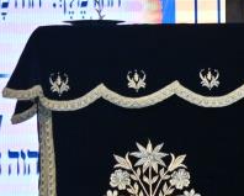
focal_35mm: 334
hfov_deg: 5.8
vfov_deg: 4.6
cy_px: -64
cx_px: 276
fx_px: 2416
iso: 250
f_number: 4
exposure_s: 1/125
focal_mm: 46
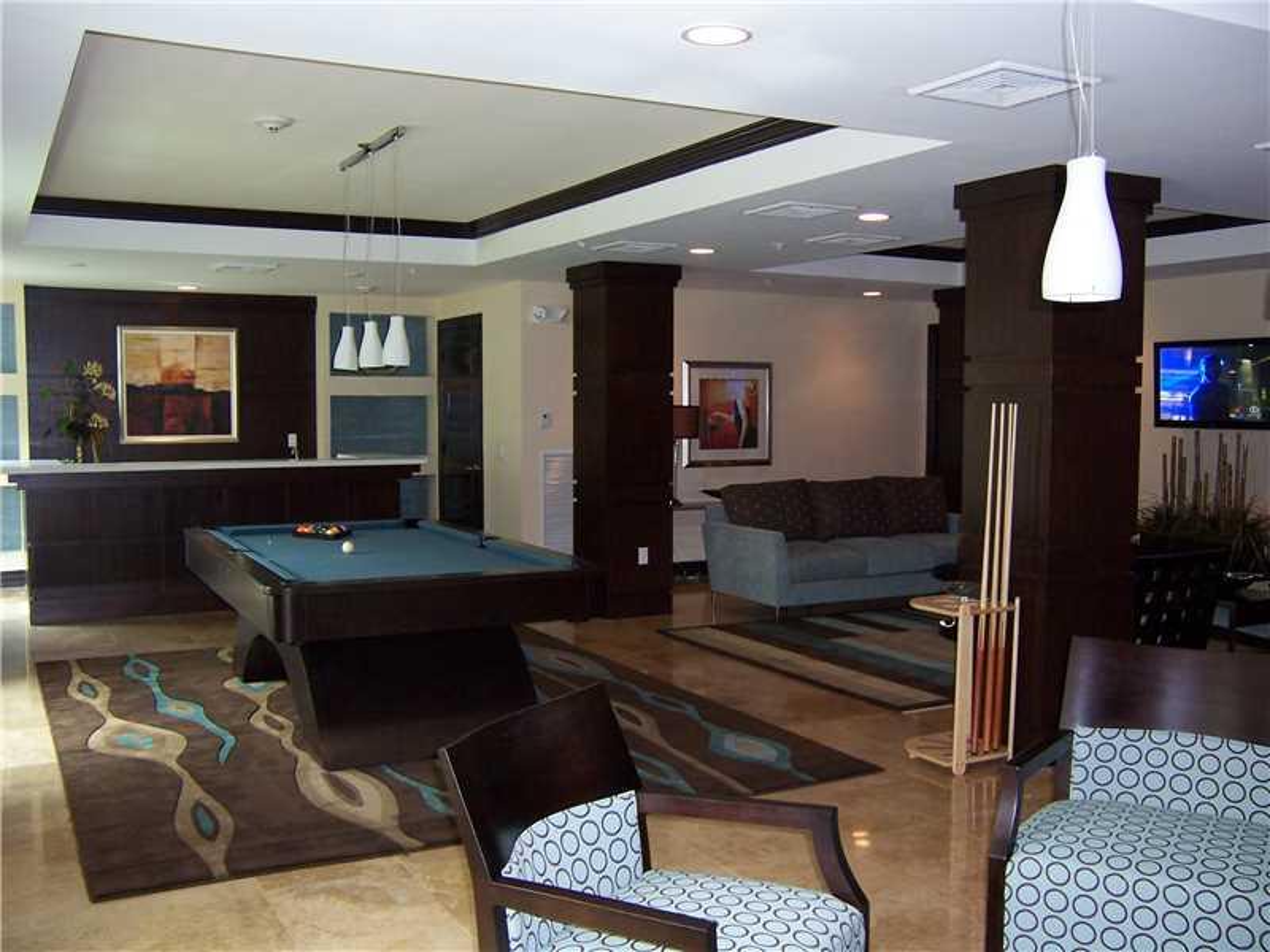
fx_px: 1211
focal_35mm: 33
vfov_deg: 42.9
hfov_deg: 55.4
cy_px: 476
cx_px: 635
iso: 140
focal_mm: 5.5
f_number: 2.8
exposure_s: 1/60
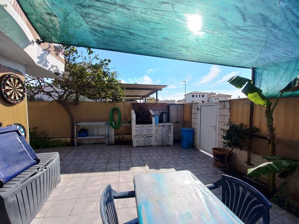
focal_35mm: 13
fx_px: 112
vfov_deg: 89.9
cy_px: 112
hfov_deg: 106.2
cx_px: 150
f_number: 2.2
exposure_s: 1/1499
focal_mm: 1.42
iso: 40
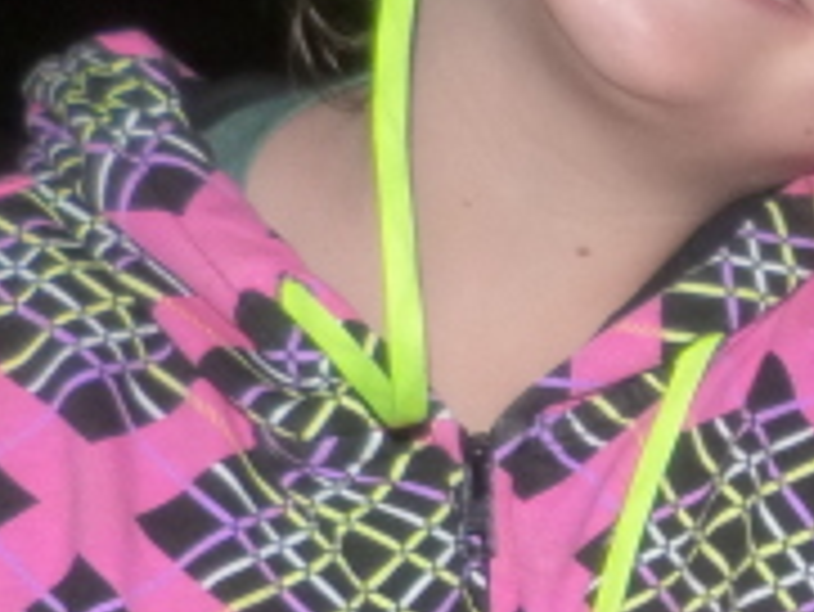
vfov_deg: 10.6
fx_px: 3247
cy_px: 716
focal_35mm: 138
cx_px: 1336
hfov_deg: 13.2
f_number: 2.8
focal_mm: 4.5
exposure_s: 1/60
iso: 160
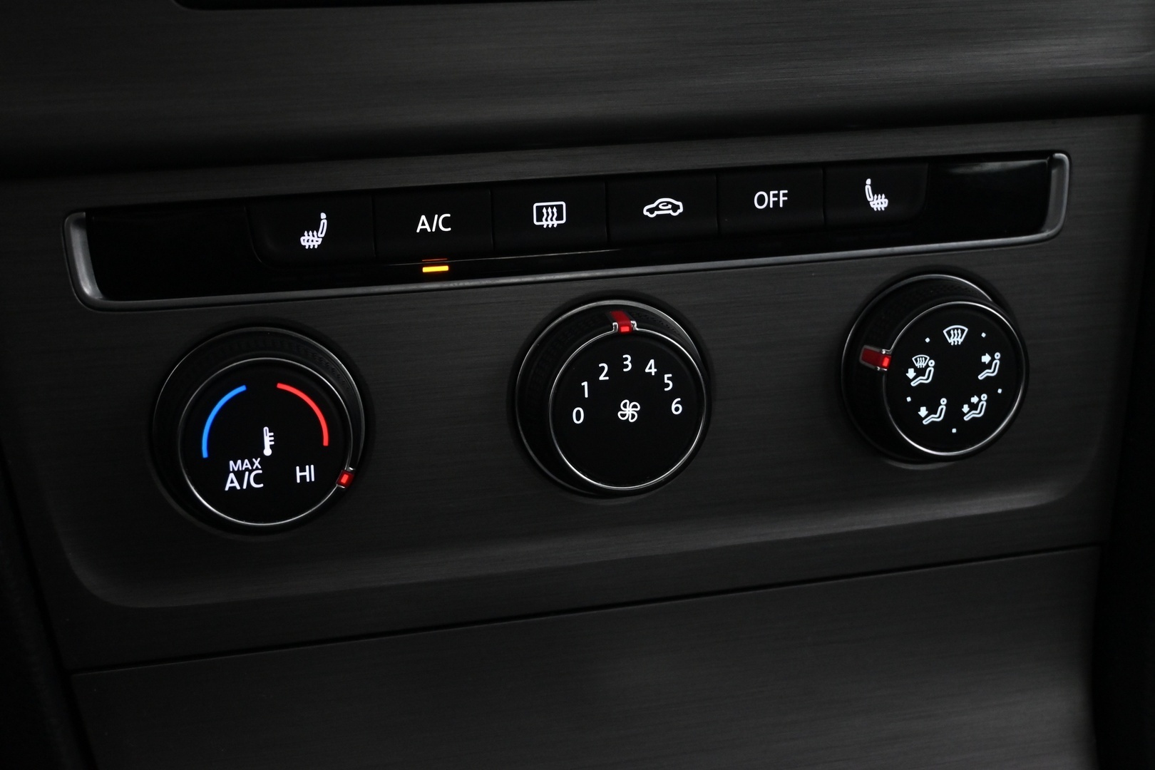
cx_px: 578
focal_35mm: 51
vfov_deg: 26.5
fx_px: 1636
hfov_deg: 38.9
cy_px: 385
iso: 2800
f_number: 5
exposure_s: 1/50
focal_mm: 34
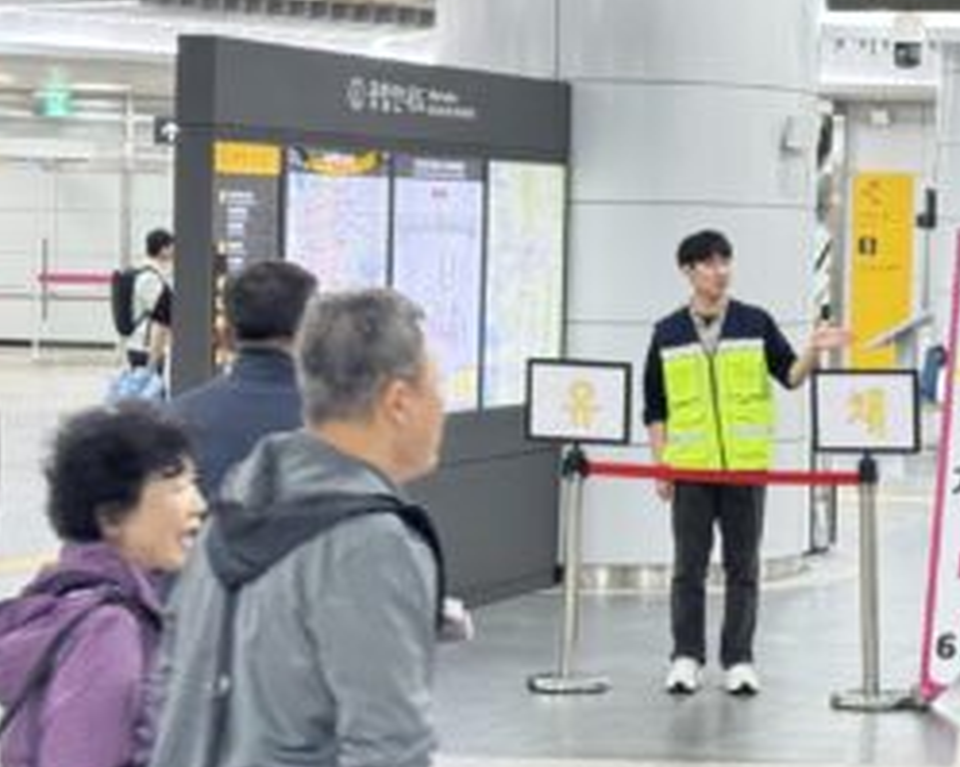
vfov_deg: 13.6
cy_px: 243
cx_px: 968
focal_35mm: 113
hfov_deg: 16.6
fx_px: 3209
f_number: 1.78
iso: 200
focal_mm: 6.76
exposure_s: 1/40
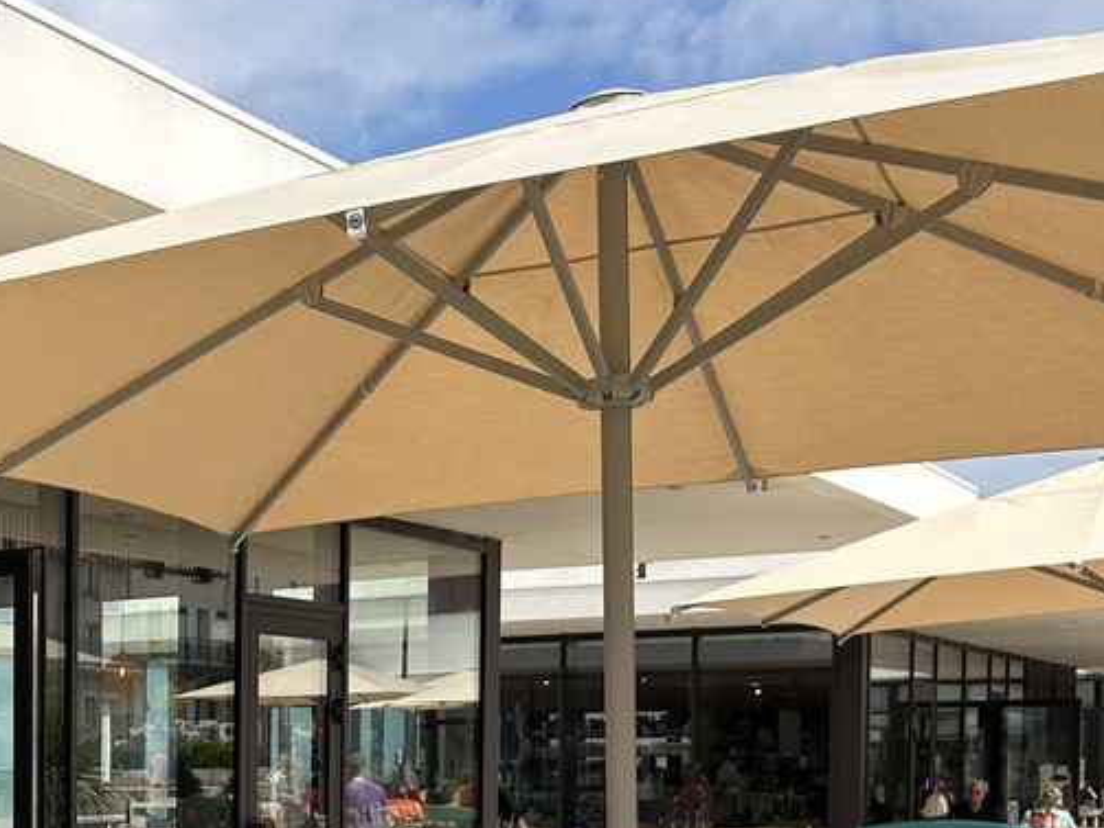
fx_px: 1977
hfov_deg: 28.5
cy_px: 852
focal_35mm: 62
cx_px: -99
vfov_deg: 22.6
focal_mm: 5.7
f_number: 1.5
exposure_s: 1/3704
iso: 50
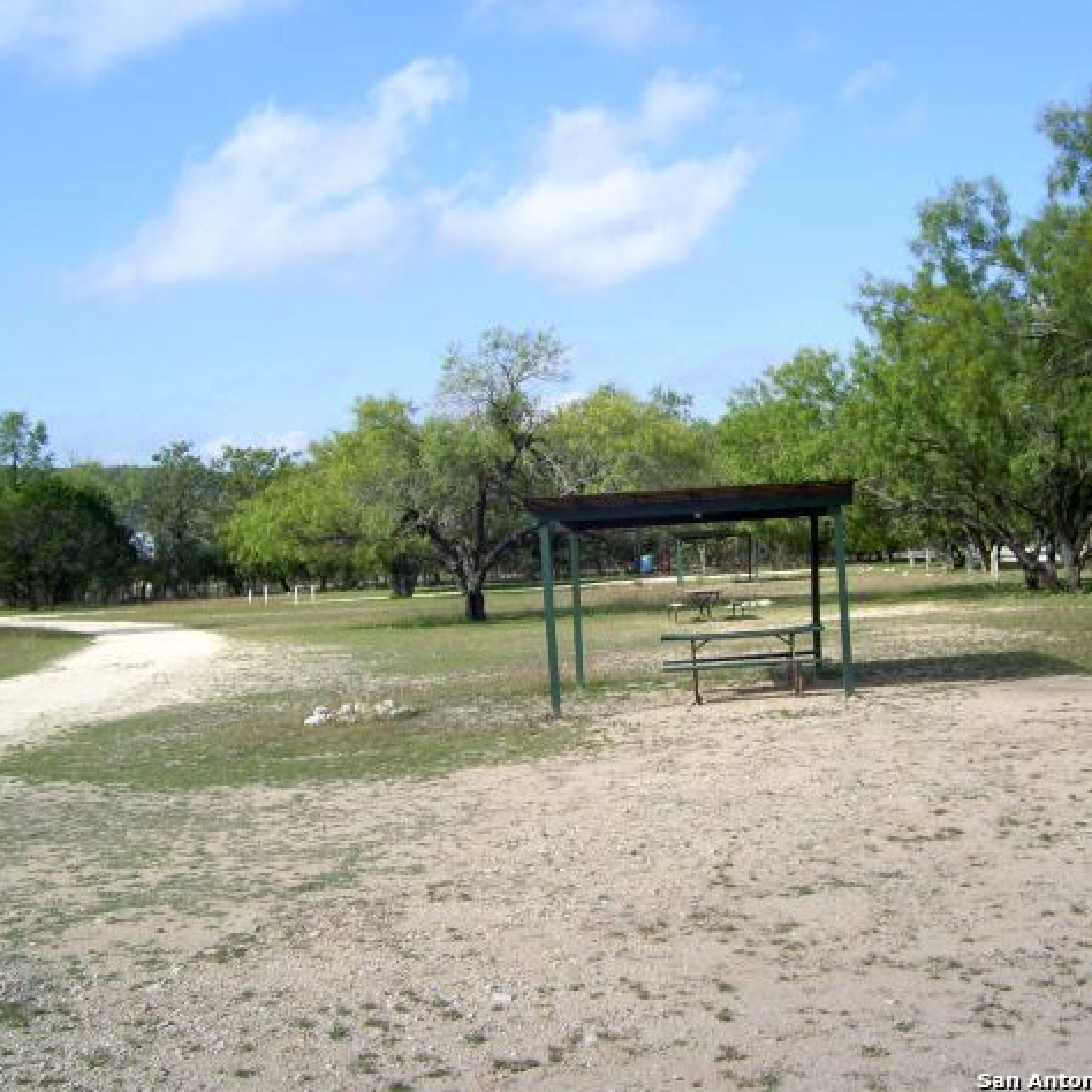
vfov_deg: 39.2
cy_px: 541
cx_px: 615
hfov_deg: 39.1
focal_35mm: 43
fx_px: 1535
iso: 80
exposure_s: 1/500
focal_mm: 6
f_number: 4.8
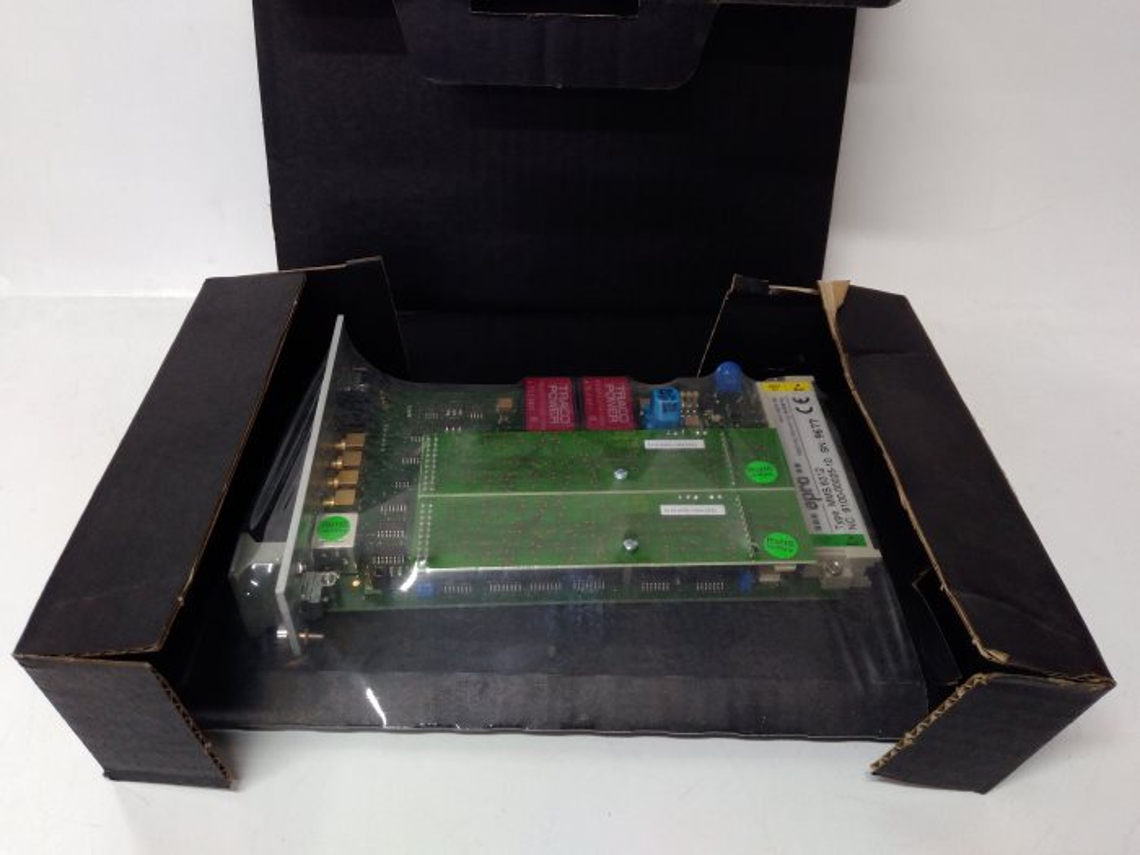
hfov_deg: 65.3
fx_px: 889
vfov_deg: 51.4
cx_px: 570
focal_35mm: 27
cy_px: 428
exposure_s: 1/33
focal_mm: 3.79
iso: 277
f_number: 2
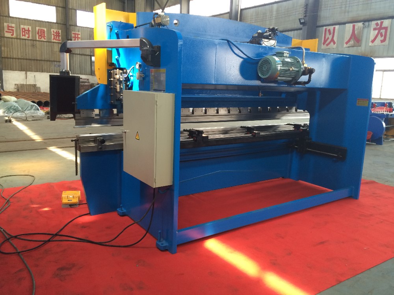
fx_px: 330
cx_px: 197
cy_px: 148
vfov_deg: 48.2
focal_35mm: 29
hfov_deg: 61.7
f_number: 2.2
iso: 50
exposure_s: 1/33
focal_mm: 4.15
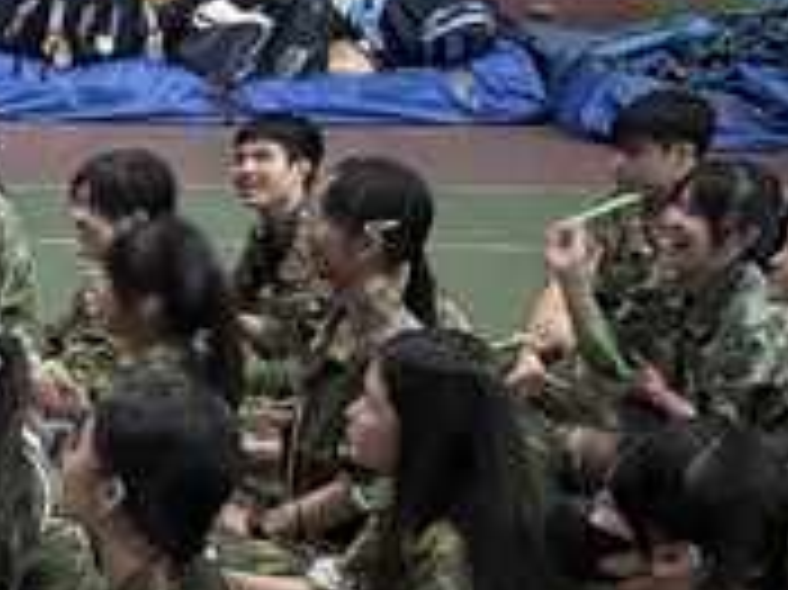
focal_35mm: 104
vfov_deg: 14.0
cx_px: -617
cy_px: 606
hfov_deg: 16.1
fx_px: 2366
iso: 1250
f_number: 1.6
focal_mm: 5.96
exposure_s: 1/15
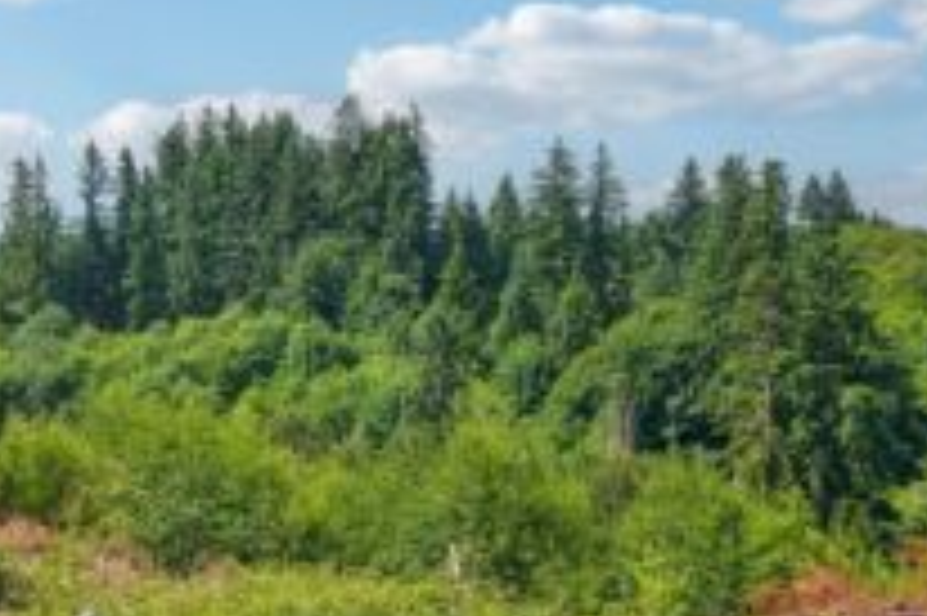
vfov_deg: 19.7
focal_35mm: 68
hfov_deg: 28.5
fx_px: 1750
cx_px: 94
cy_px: 515
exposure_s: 1/500
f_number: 8
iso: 400
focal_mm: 35
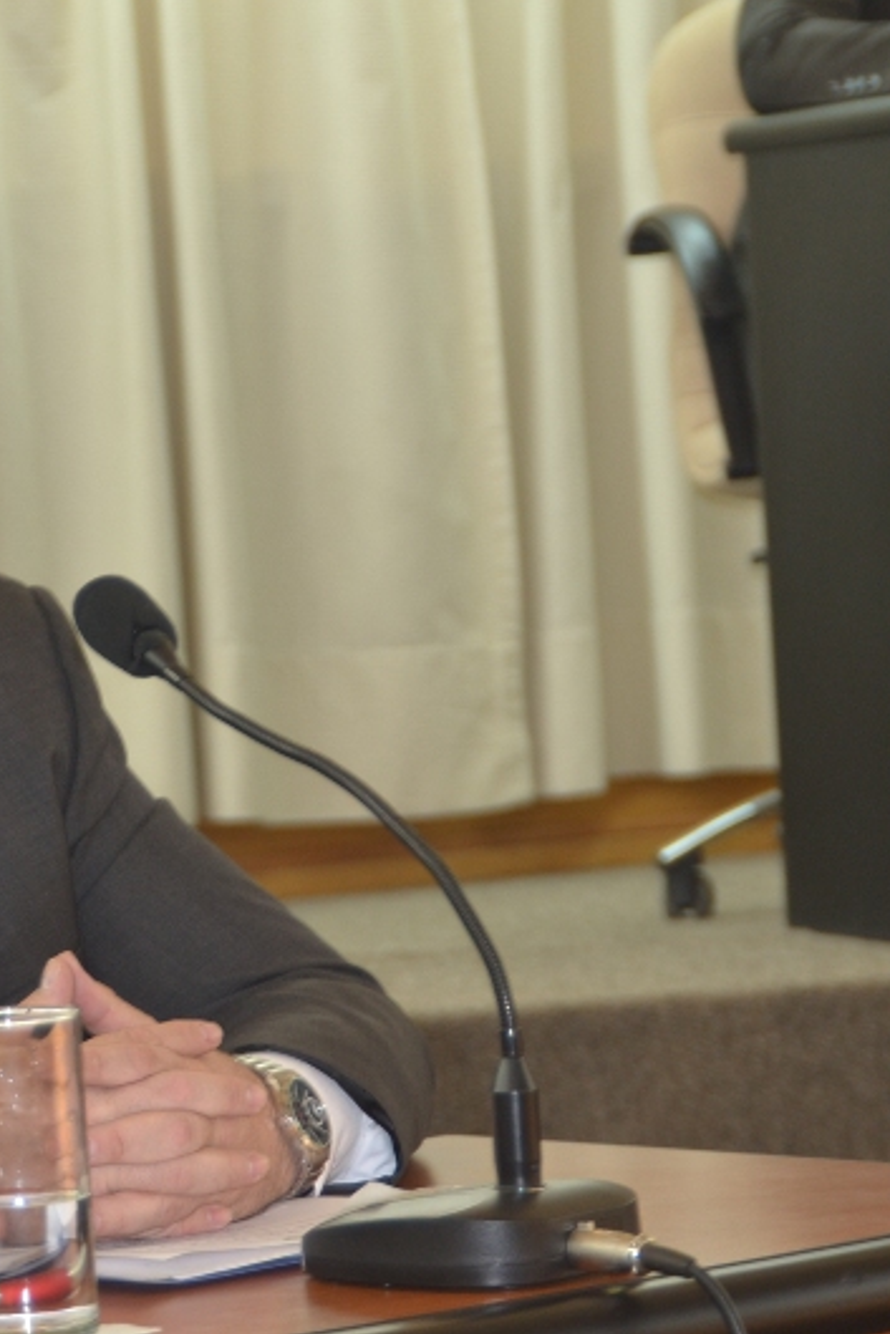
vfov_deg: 11.1
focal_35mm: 186
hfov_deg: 7.4
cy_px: 664
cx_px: 5
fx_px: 6892
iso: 450
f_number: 5.3
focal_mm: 82
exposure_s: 1/60
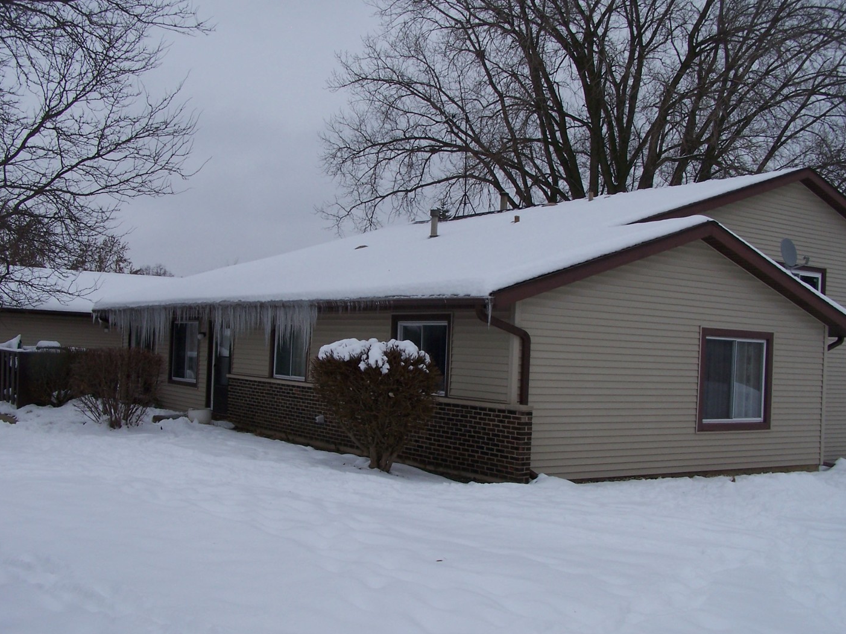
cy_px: 316
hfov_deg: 47.9
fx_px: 953
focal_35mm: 39
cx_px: 427
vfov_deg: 36.8
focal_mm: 6.3
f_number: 5.6
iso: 80
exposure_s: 1/500
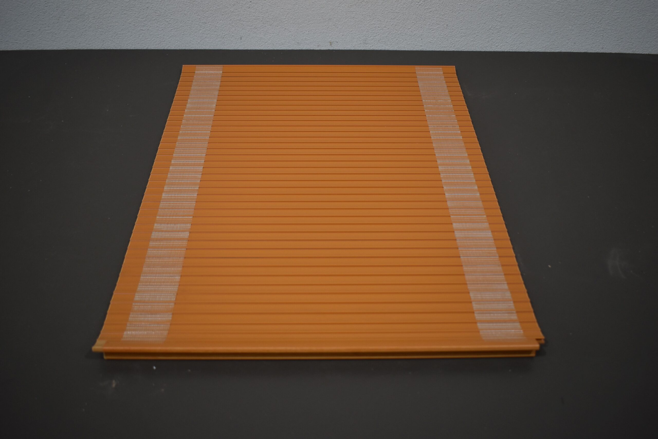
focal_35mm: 36
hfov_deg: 53.1
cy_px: 220
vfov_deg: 36.9
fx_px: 658
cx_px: 329
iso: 400
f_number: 4
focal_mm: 24
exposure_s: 1/250
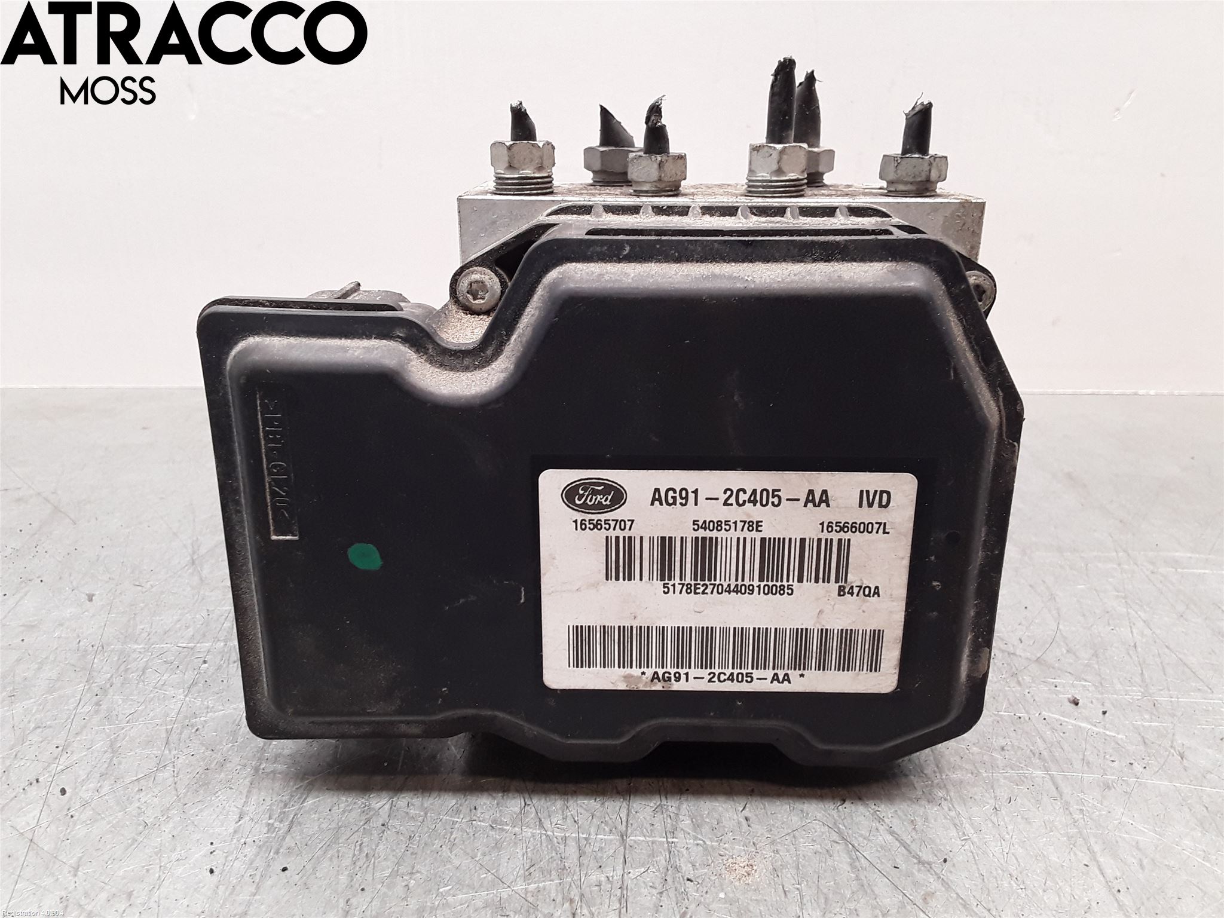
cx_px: 612
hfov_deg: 63.4
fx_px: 990
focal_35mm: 28
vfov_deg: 49.7
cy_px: 459
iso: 64
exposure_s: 1/50
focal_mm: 2.91
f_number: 1.9
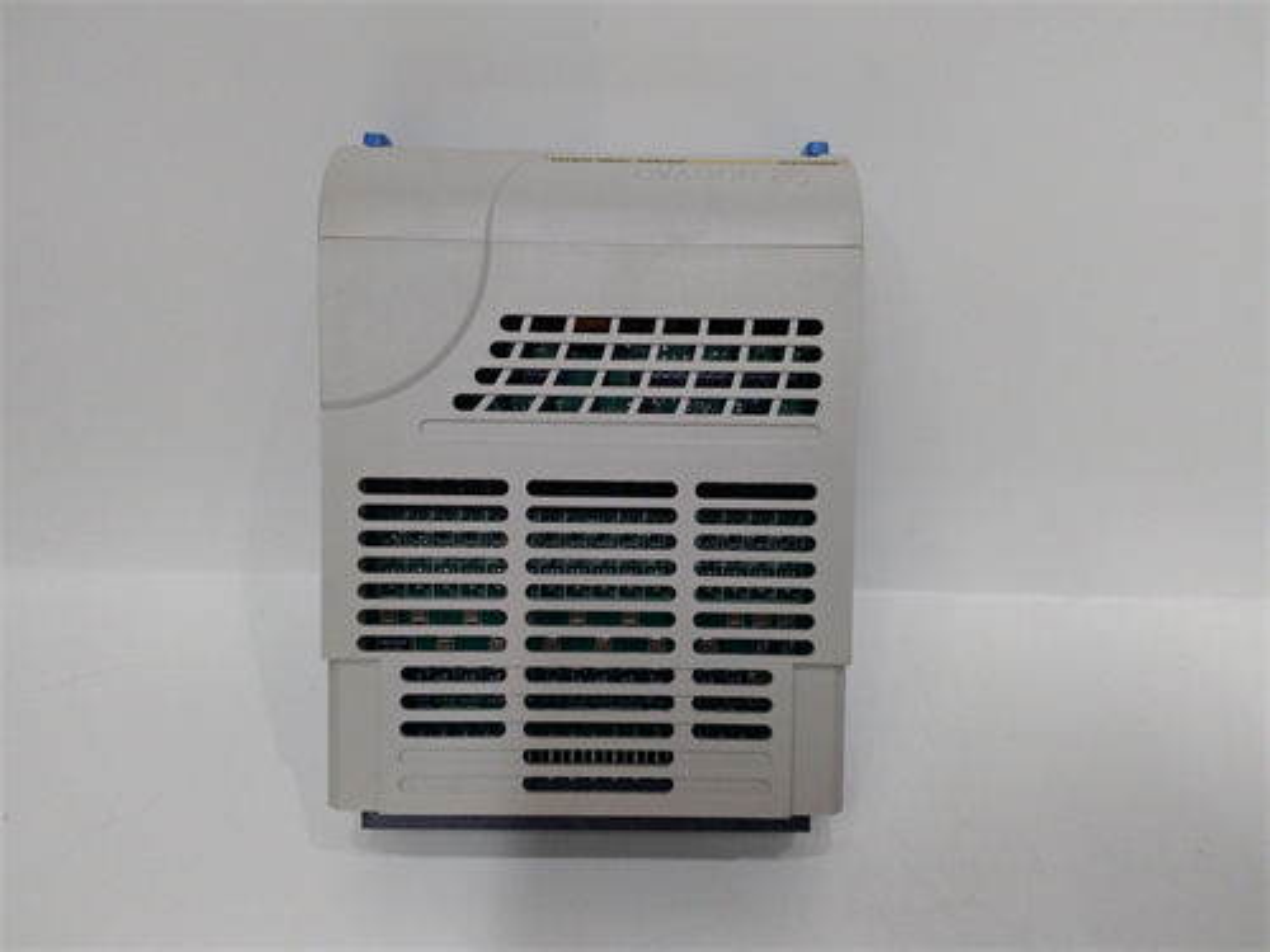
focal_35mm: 27
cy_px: 476
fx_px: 991
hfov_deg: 65.3
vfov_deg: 51.4
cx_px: 635
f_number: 2
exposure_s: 1/33
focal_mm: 3.79
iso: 246
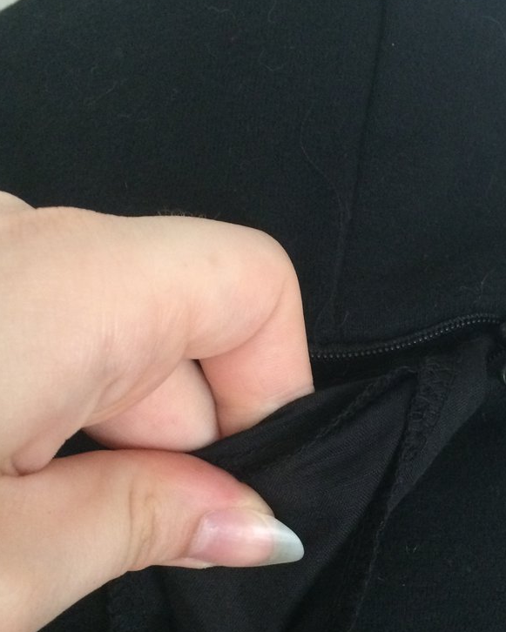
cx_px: 361
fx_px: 973
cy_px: 401
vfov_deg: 35.8
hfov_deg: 28.8
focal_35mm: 52
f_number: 2.2
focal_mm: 4.15
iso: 320
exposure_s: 1/15
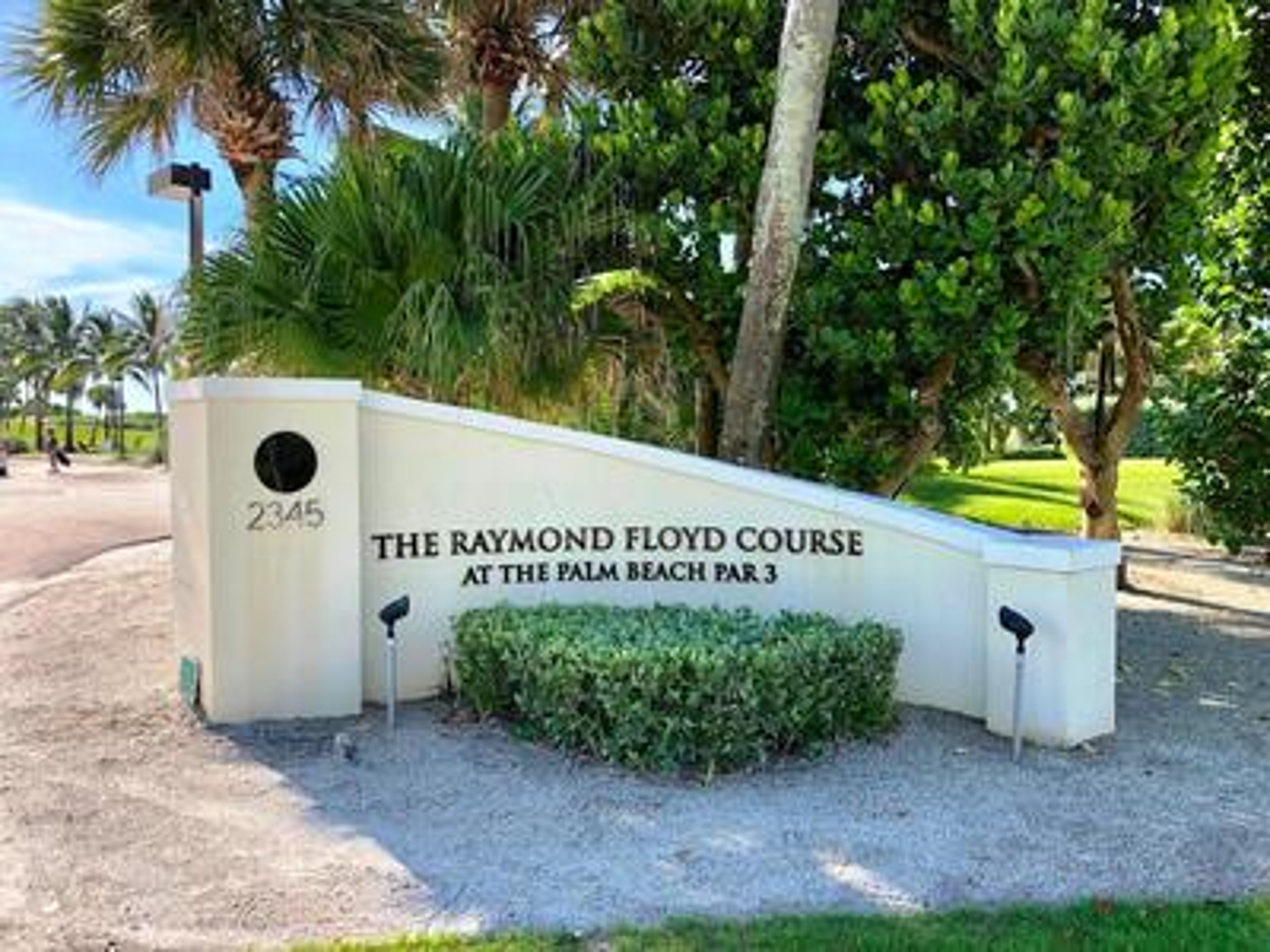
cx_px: 635
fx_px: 1027
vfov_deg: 49.7
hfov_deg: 63.4
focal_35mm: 28
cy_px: 476
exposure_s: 1/639
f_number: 1.8
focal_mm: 4
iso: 20
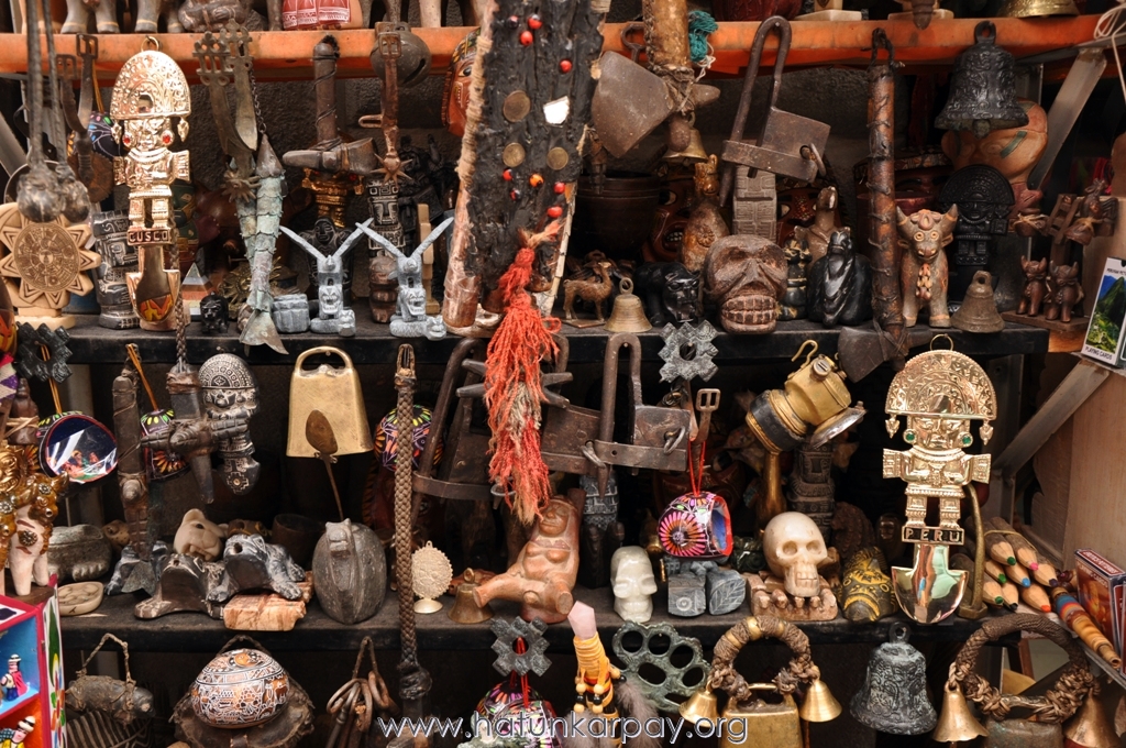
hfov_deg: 53.2
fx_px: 1125
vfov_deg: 36.8
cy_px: 374
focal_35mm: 36
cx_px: 563
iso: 200
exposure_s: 1/40
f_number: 3.8
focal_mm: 24
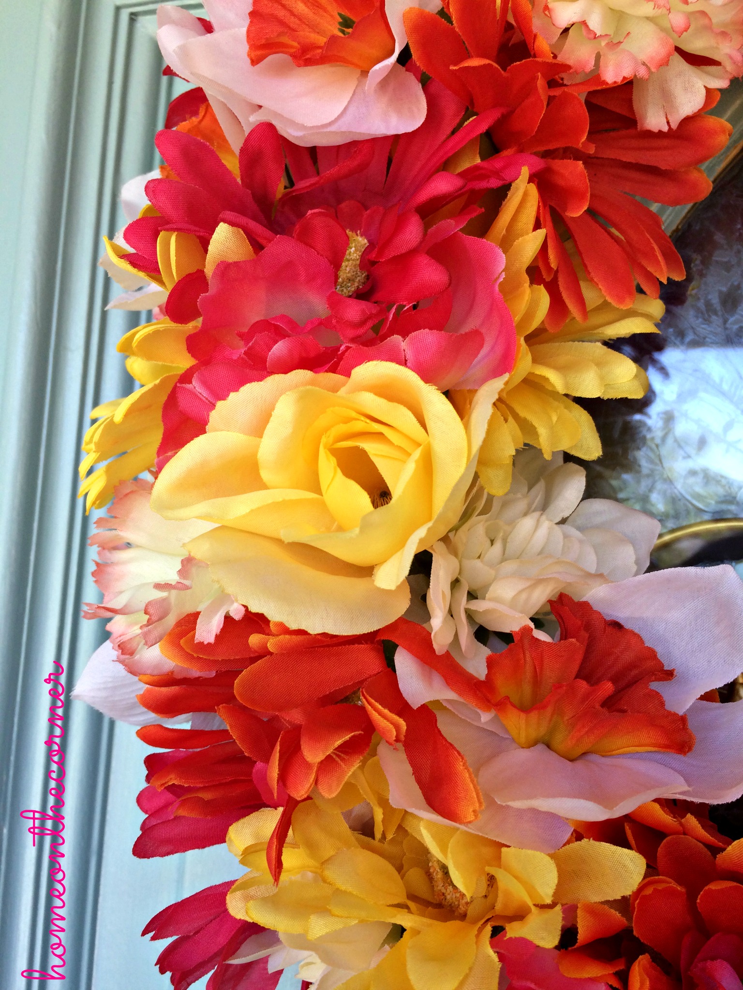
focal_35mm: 29
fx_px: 830
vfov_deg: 61.7
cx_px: 372
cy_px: 495
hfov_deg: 48.2
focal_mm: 4.15
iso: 32
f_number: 2.2
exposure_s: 1/120
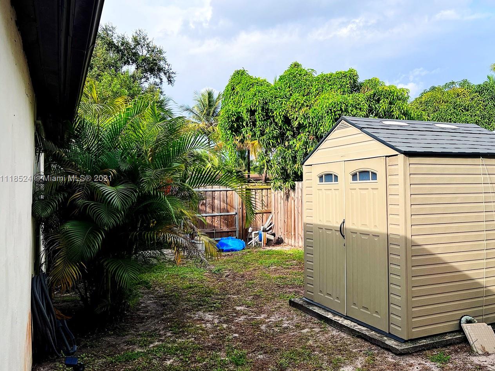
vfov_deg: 42.9
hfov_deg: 54.9
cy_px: 179
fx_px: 472
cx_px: 301
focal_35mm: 33
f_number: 1.5
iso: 50
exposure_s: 1/2571
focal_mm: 5.7
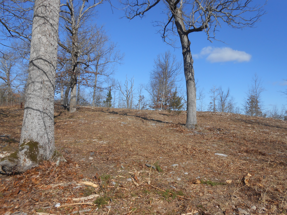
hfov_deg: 67.3
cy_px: 108
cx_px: 144
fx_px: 216
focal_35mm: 26
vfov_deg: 53.1
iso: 80
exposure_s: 1/1000
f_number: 3.5
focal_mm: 4.6
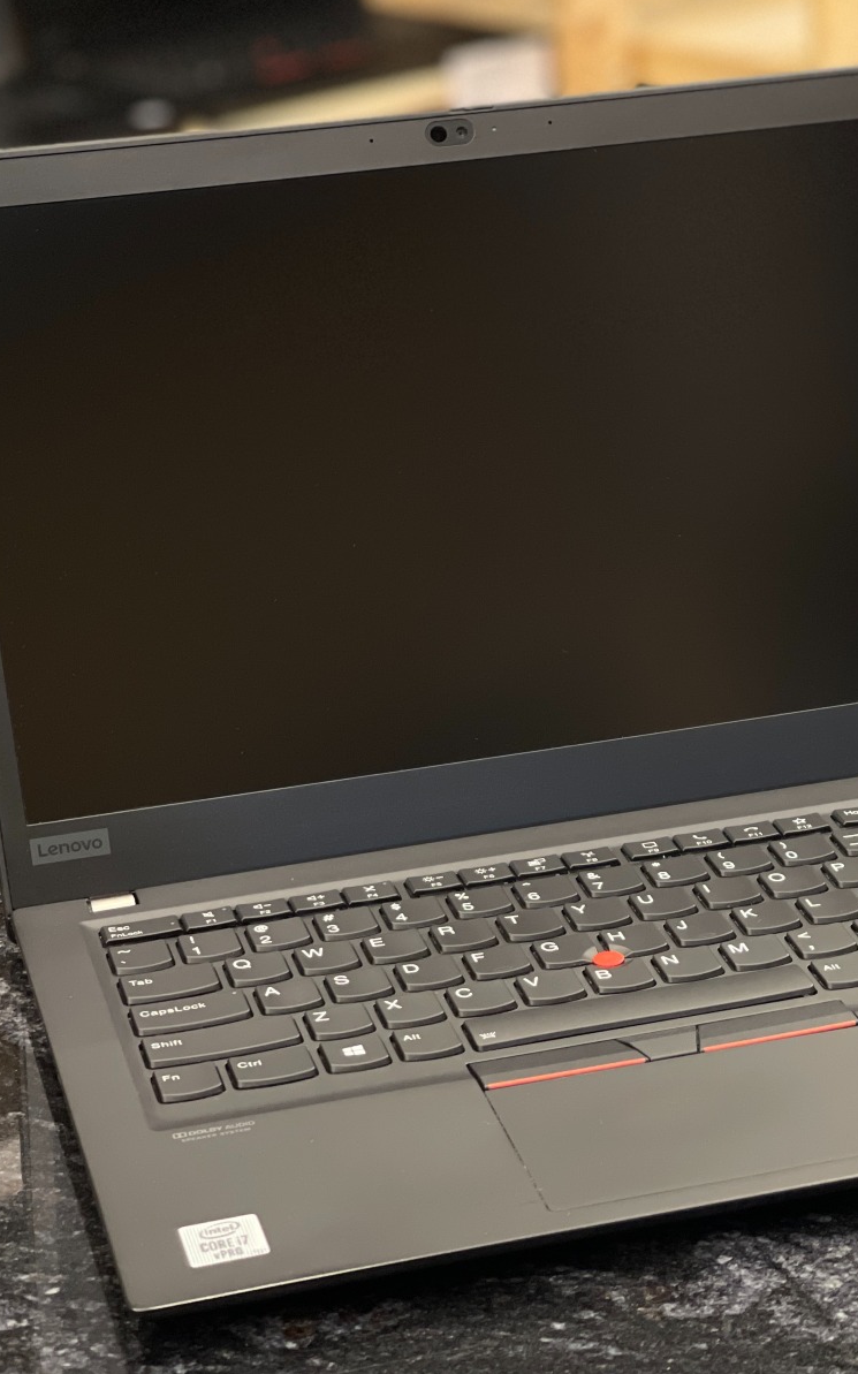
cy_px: 688
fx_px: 3407
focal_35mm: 91
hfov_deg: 14.3
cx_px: 616
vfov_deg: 22.8
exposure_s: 1/40
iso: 250
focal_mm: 7.5
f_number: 2.2
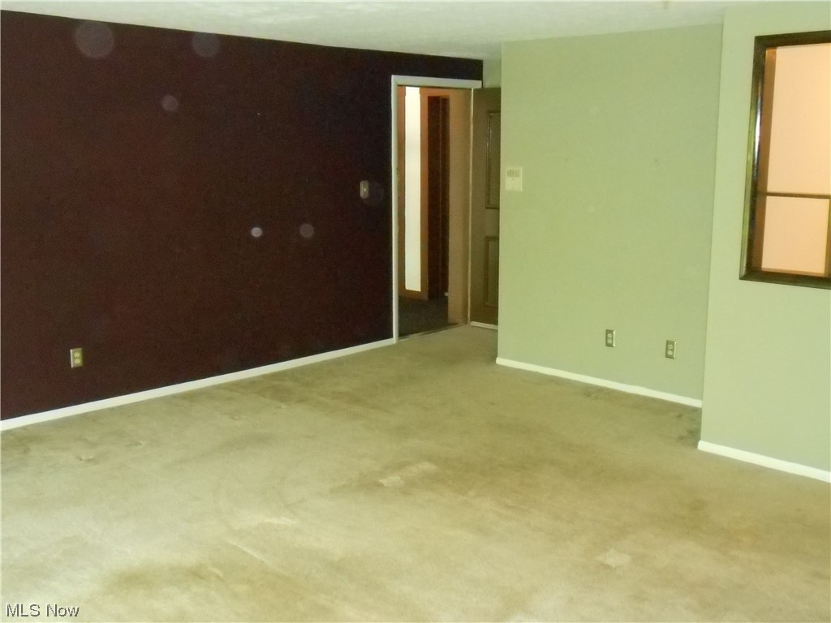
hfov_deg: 49.0
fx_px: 912
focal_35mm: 38
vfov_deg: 37.7
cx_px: 416
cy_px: 312
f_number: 4.2
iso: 1250
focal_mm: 6.8
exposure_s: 1/30
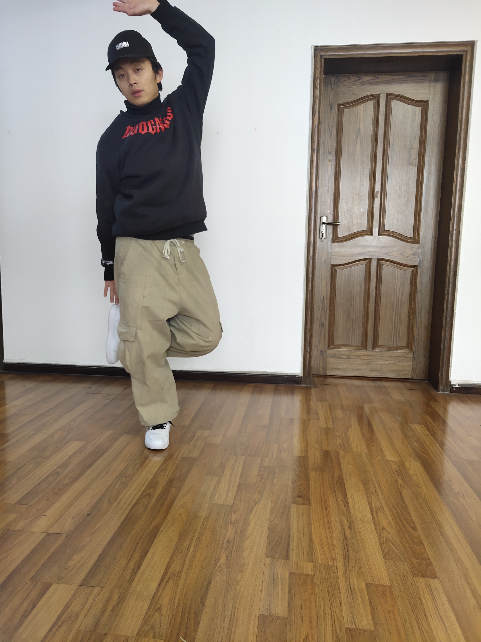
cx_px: 240
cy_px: 321
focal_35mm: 29
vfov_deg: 61.7
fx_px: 537
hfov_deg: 48.2
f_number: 1.8
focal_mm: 4.27
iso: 185
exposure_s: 1/50
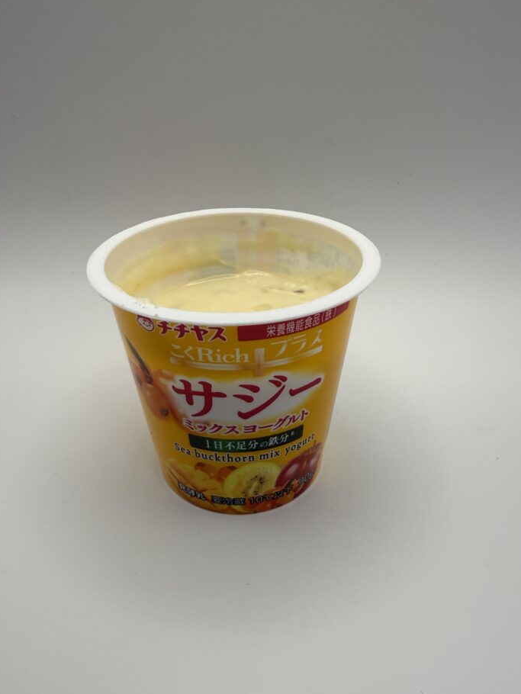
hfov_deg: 51.4
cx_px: 251
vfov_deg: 65.1
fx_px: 542
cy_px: 387
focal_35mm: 27
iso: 40
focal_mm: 2.22
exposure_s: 1/99
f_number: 2.2
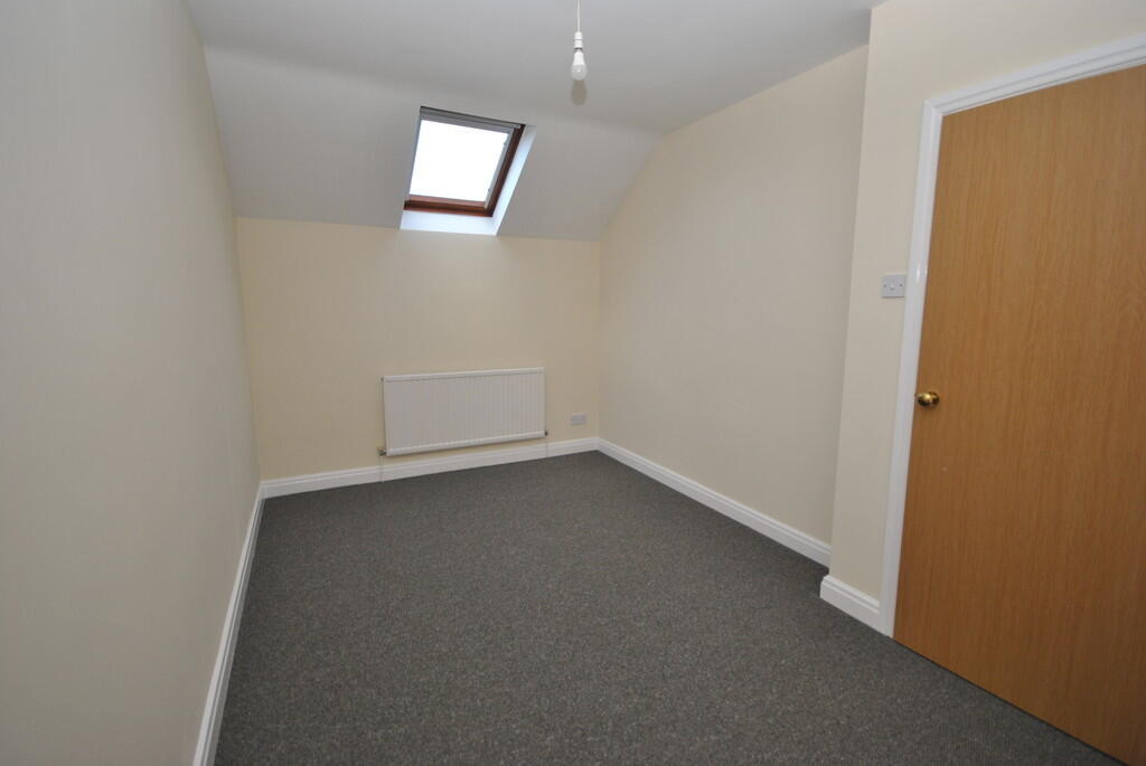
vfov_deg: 72.2
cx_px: 573
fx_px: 526
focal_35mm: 16
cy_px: 383
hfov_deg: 94.9
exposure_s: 1/60
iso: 200
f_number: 4.2
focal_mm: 11
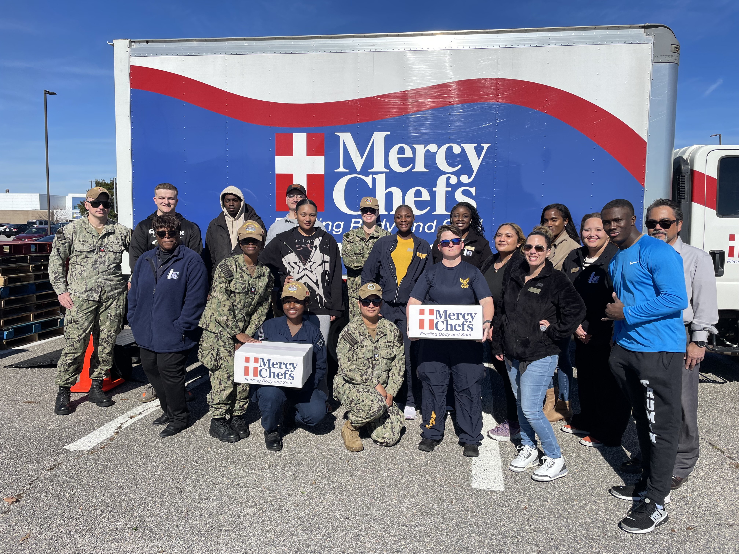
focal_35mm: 26
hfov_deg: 67.3
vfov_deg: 53.1
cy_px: 277
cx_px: 370
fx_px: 555
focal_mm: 4.2
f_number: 1.6
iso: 32
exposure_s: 1/4831
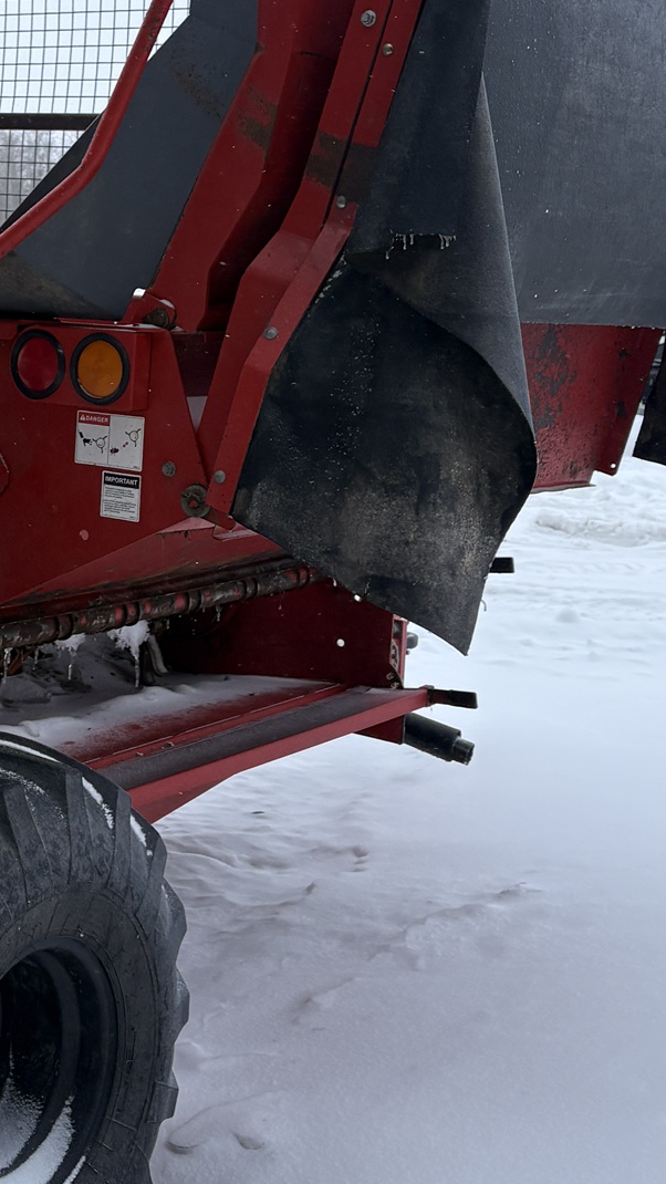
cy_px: 336
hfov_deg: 18.6
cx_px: -83
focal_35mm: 62
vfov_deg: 33.3
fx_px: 1946
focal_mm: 5.96
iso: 50
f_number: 1.6
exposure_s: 1/489
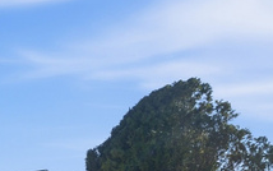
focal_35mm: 78
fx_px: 581
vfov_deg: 15.1
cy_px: 278
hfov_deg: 17.2
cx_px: -305
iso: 100
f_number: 10
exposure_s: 1/400
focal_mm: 16
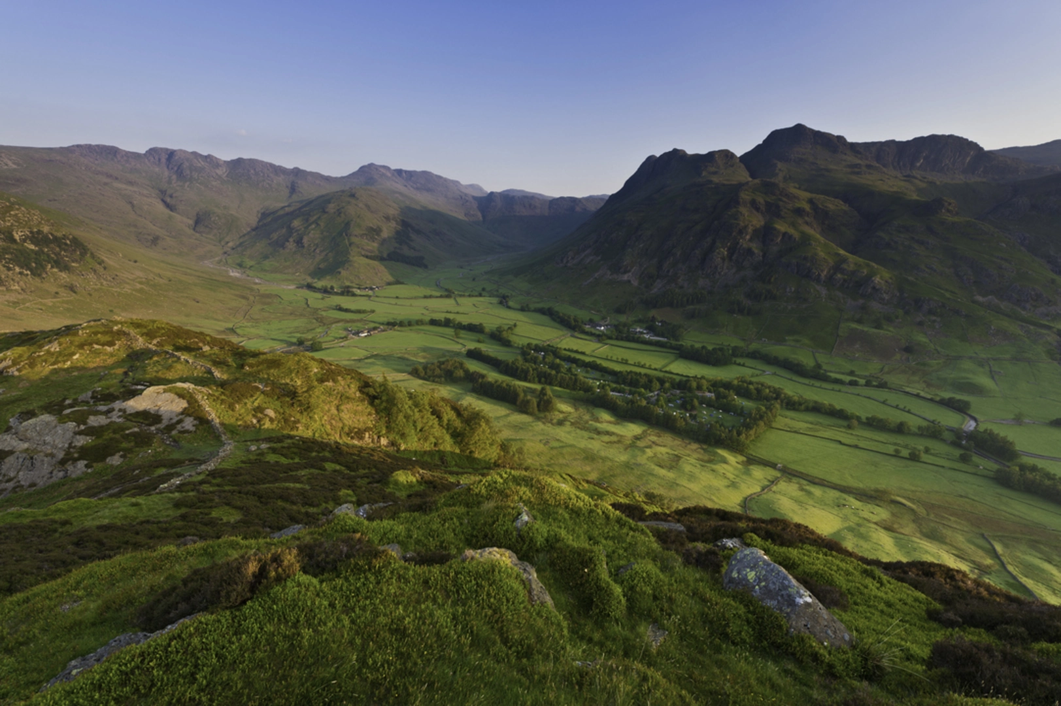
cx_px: 530
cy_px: 353
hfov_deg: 104.3
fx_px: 412
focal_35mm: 14
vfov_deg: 81.1
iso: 200
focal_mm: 14
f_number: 8
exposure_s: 1/80
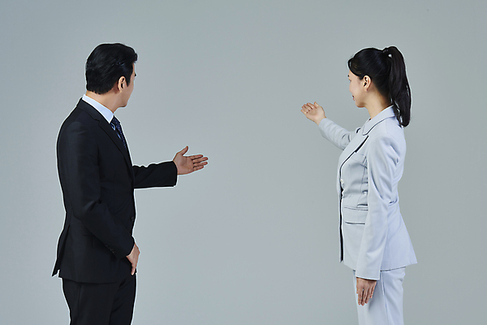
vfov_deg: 17.5
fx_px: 1055
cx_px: 244
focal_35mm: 78
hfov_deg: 26.0
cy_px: 162
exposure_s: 1/125
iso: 100
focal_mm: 78
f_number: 14
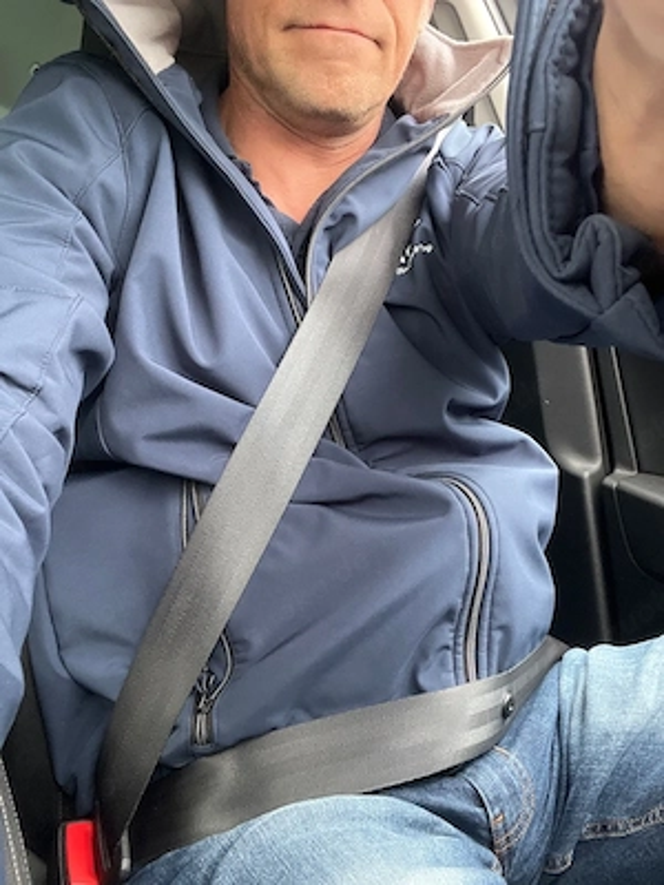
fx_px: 767
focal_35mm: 30
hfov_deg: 46.8
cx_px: 332
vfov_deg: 60.0
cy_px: 442
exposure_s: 1/40
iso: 400
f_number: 2.2
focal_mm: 2.71
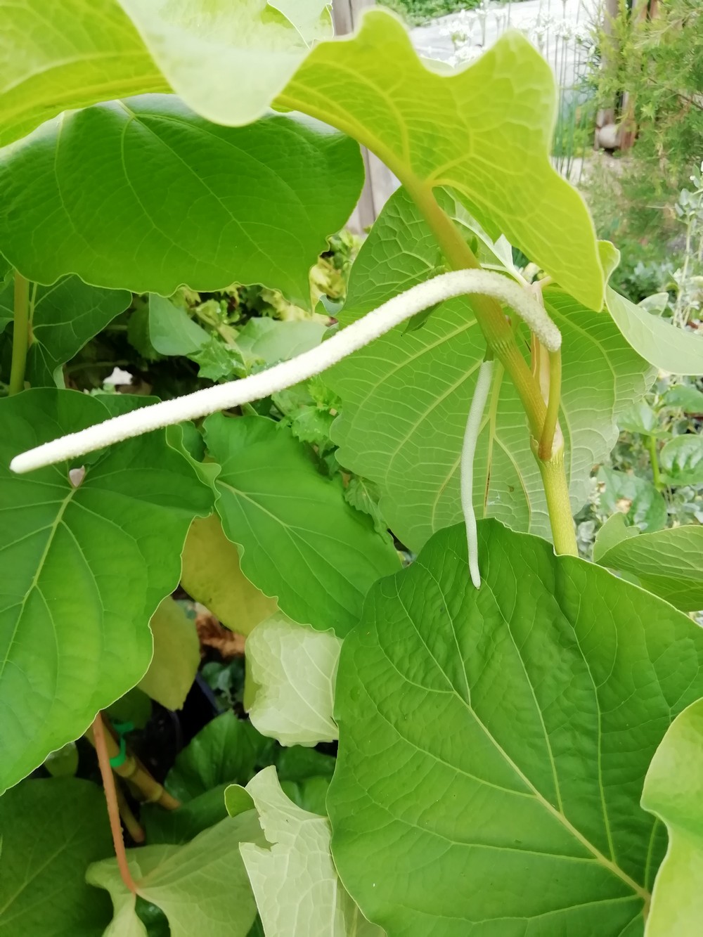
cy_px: 468
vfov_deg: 67.3
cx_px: 352
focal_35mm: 26
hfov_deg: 53.1
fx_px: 704
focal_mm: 3.21
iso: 50
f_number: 2.2
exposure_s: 1/275
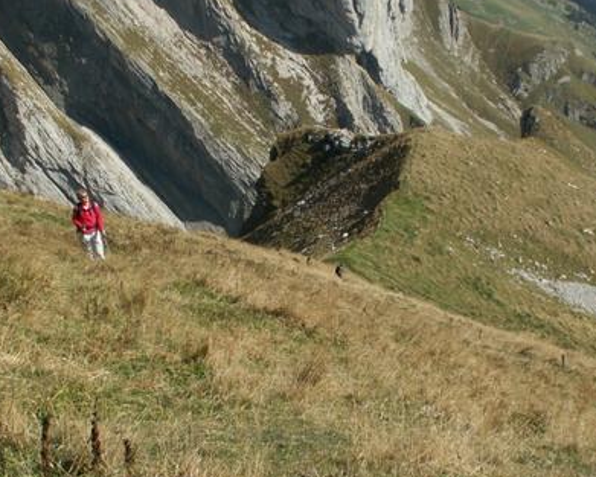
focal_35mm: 75
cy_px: 255
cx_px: 351
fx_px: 1323
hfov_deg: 25.3
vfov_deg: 20.4
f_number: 4
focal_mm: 7.75
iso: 50
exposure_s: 1/500
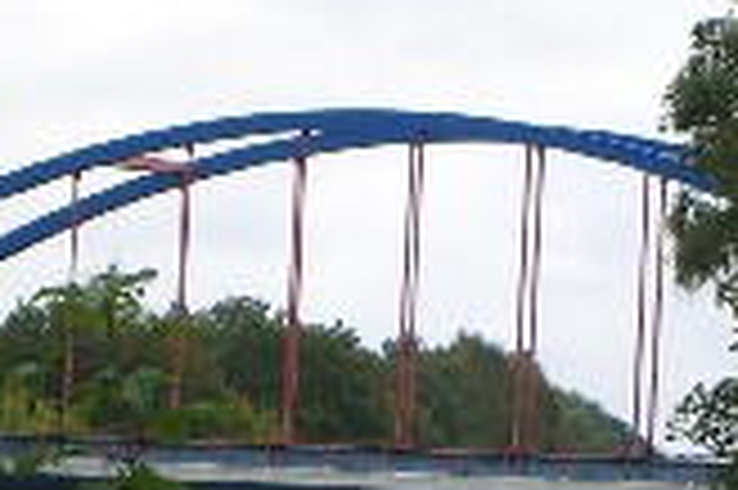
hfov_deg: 4.9
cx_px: 196
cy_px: 456
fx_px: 8622
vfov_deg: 3.3
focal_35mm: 421
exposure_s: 1/250
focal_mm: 23.7
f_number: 5.1
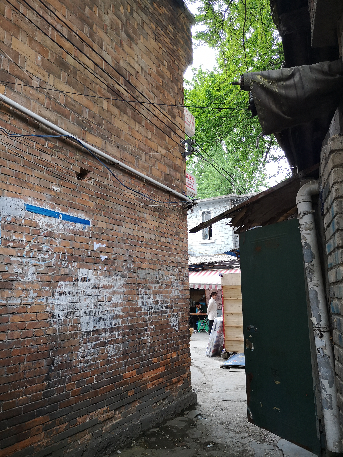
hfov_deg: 51.4
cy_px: 228
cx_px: 172
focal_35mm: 27
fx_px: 357
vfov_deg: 65.3
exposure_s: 1/50
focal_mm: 3.95
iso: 160
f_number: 1.8
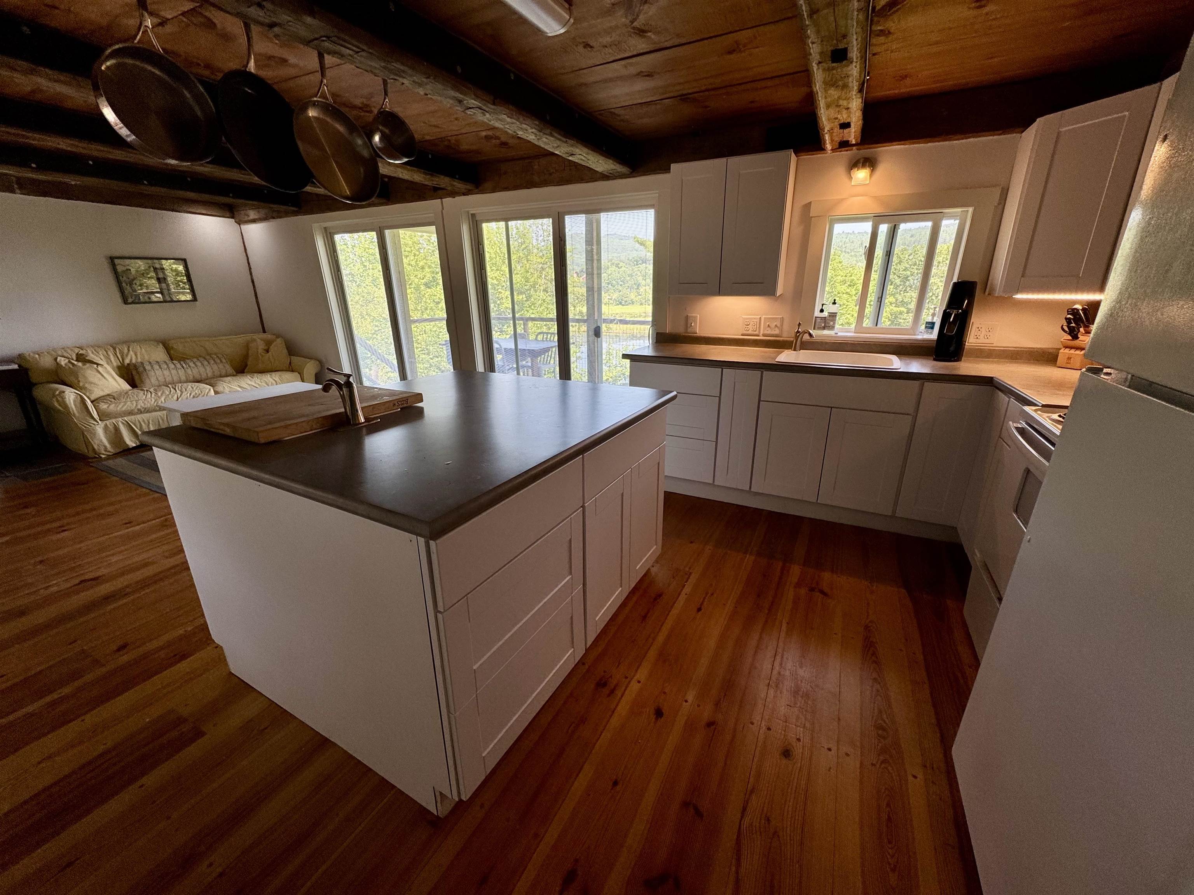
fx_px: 483
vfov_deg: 85.7
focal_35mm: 14
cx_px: 597
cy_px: 448
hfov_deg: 102.1
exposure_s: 1/120
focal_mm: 2.22
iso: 50
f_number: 2.2
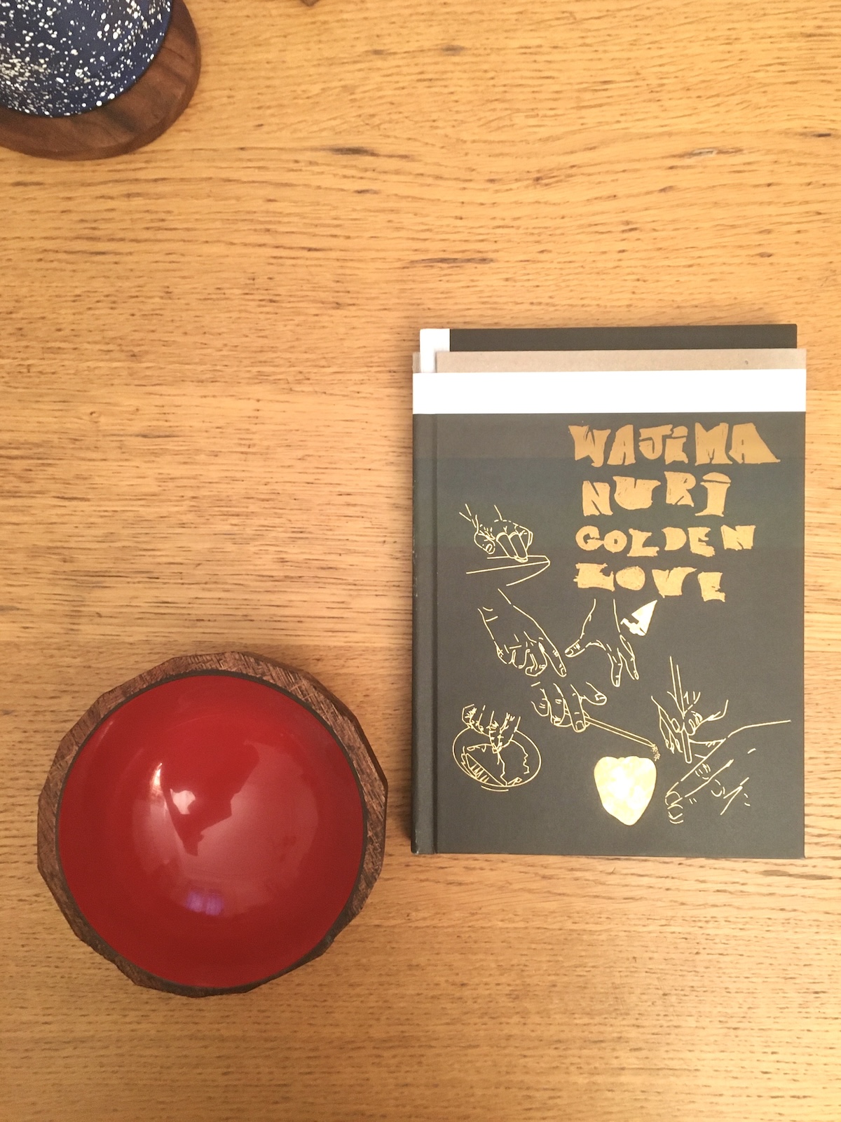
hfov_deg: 48.2
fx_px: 939
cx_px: 420
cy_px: 561
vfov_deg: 61.7
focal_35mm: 29
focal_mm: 4.15
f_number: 2.2
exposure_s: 1/33
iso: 250
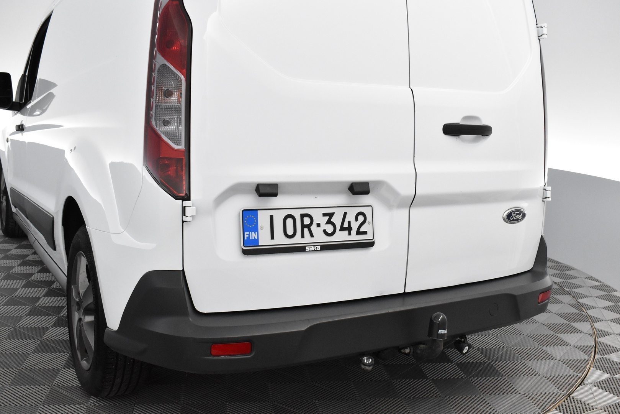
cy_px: 207
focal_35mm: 38
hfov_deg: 51.3
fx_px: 646
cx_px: 310
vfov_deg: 35.5
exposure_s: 1/160
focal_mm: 25
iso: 3200
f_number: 6.3
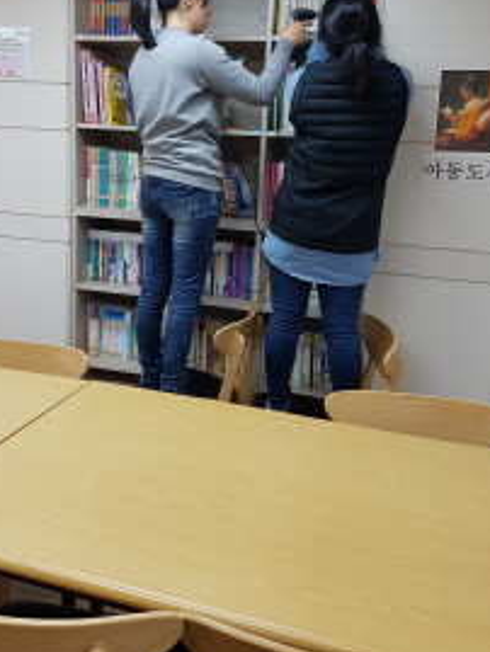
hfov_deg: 39.6
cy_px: 244
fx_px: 679
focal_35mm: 36
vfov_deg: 50.8
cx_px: 206
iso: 80
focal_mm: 4.2
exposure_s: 1/60
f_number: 1.7
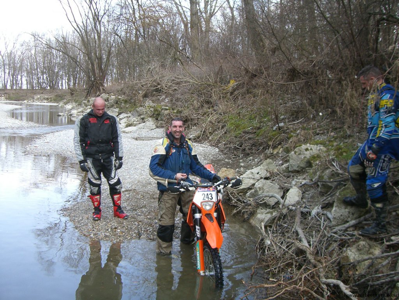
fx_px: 438
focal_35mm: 38
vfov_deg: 37.7
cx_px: 200
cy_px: 150
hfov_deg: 49.0
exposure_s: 1/160
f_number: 2.7
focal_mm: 6.2
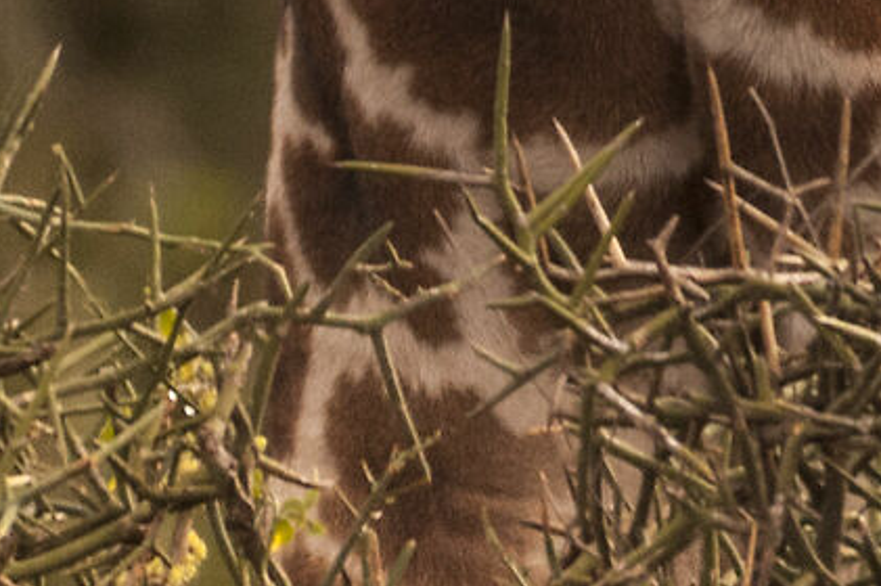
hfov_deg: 0.5
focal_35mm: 4276
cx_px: -268
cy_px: -425
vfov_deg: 0.3
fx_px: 104559
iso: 400
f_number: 6.7
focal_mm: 500
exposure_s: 1/640
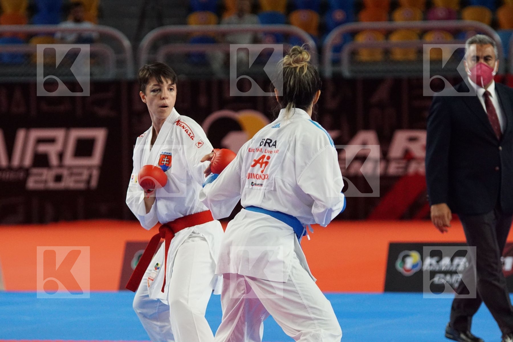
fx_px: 2992
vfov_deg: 6.5
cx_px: 256
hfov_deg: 9.8
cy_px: 171
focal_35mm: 210
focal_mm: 140
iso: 3200
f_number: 3.2
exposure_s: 1/2000
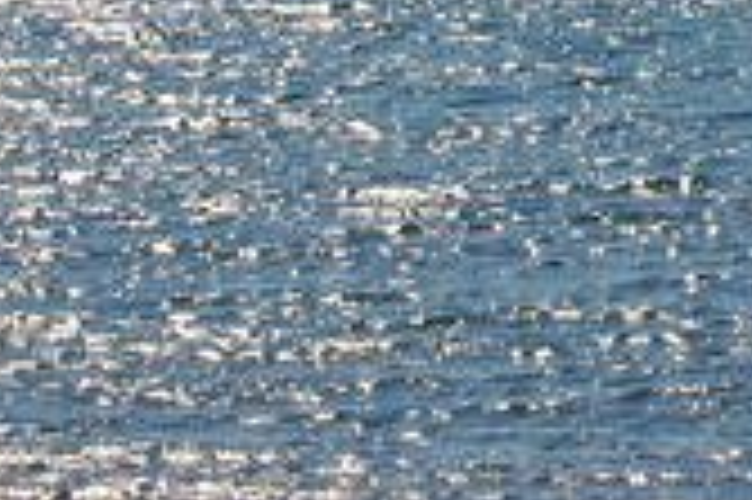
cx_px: 865
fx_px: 6614
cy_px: -459
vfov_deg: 4.3
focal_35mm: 317
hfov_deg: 6.5
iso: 100
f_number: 10
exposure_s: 1/400
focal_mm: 55
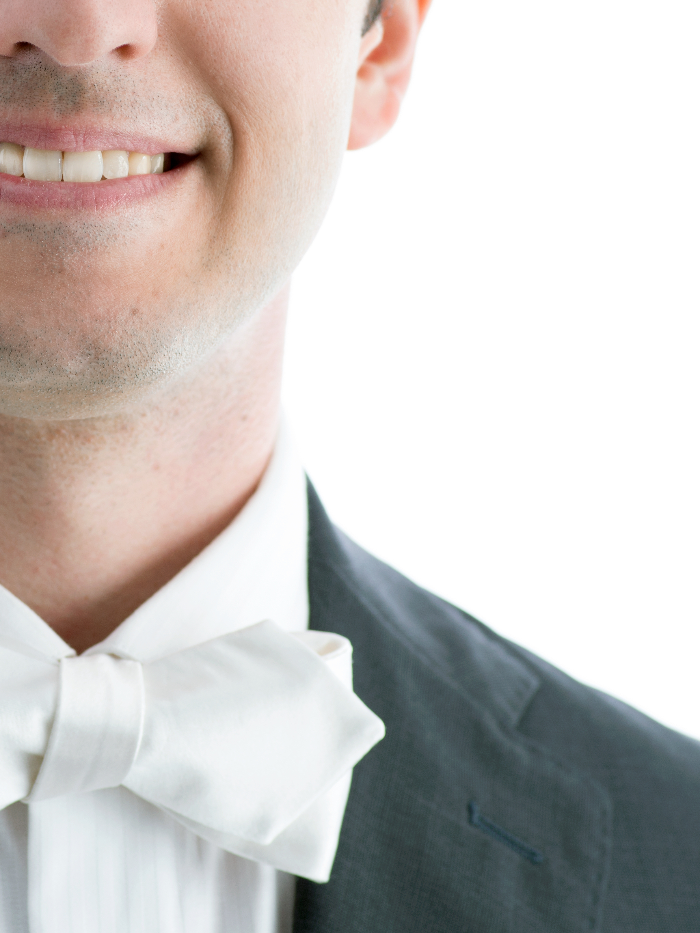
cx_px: 148
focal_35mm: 219
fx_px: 5905
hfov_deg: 6.8
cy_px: 318
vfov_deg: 9.0
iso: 200
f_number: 5.6
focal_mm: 100
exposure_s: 1/125
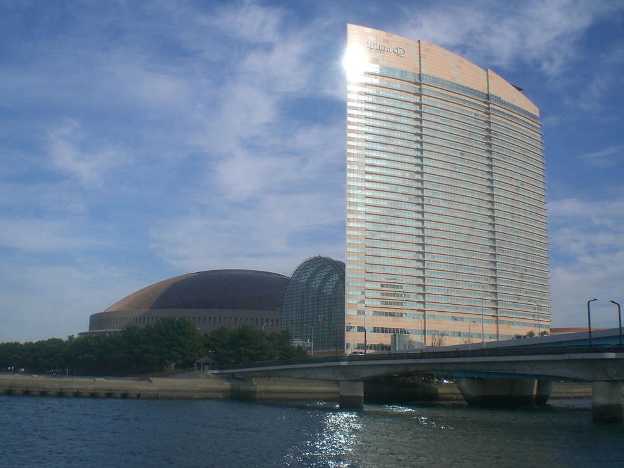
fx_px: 703
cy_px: 229
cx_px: 318
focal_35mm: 39
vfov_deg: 36.8
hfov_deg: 47.8
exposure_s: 1/640
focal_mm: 6.3
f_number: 4.4
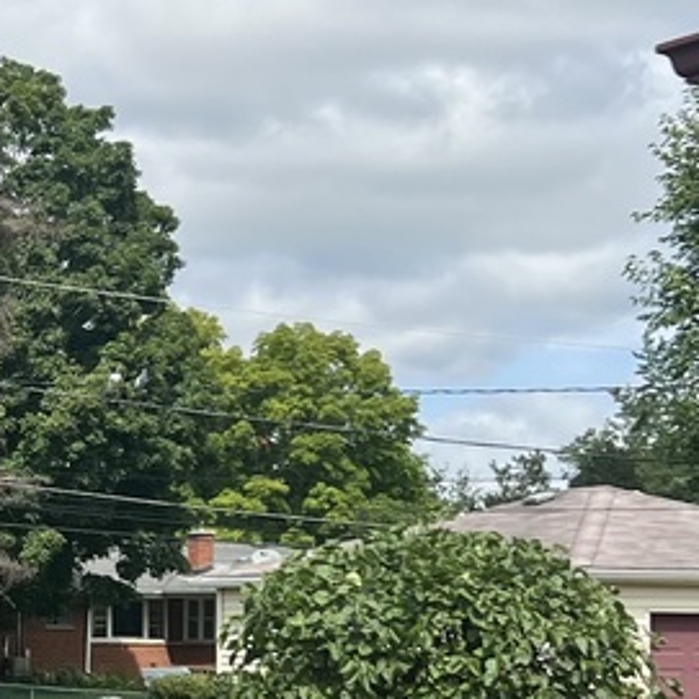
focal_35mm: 122
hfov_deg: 13.8
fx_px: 2787
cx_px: -204
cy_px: 562
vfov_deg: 14.2
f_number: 1.5
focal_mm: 5.7
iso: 50
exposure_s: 1/4630
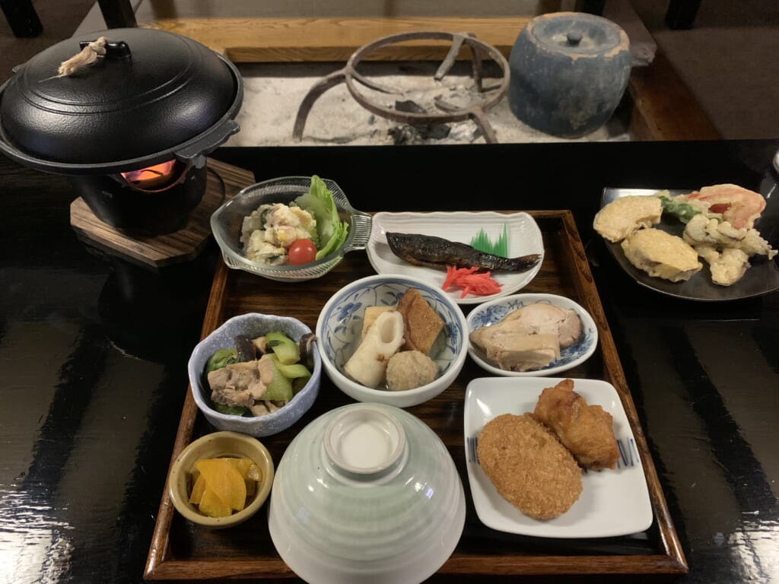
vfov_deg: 53.1
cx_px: 390
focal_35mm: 26
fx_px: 585
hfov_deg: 67.3
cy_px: 292
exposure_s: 1/30
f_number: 1.8
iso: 800
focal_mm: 4.25
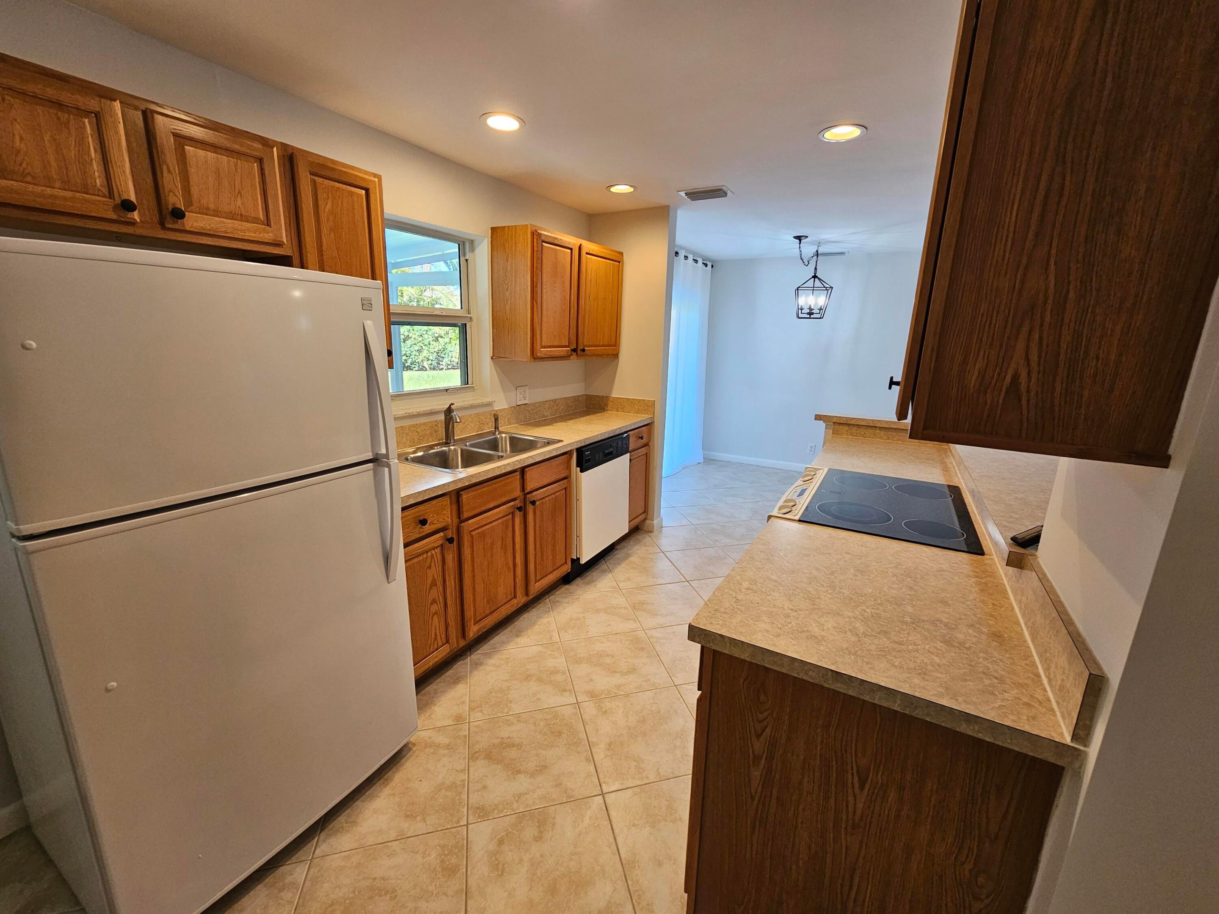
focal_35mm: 13
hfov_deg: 106.2
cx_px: 610
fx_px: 458
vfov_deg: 89.9
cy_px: 457
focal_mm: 2.2
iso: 125
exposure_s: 1/60
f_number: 2.2
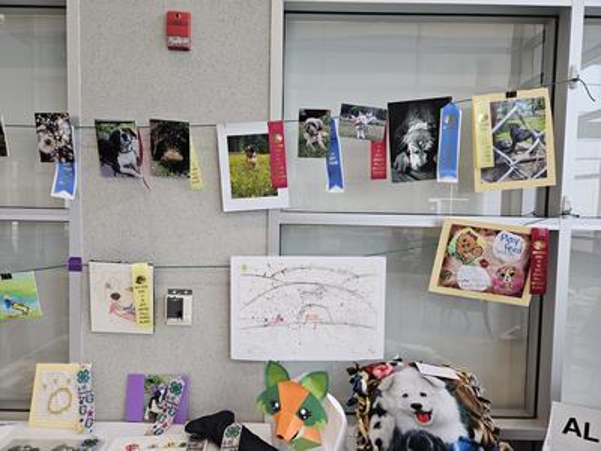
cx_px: 300
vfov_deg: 58.9
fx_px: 399
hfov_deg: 73.9
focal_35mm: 23
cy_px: 226
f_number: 1.8
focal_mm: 5.4
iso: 160
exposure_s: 1/120
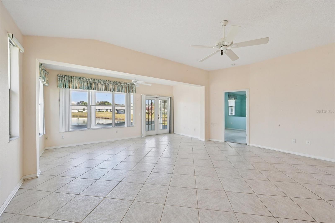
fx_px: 130
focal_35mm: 14
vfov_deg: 81.1
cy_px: 112
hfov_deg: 104.3
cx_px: 168
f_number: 8
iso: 400
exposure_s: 1/200
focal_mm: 14
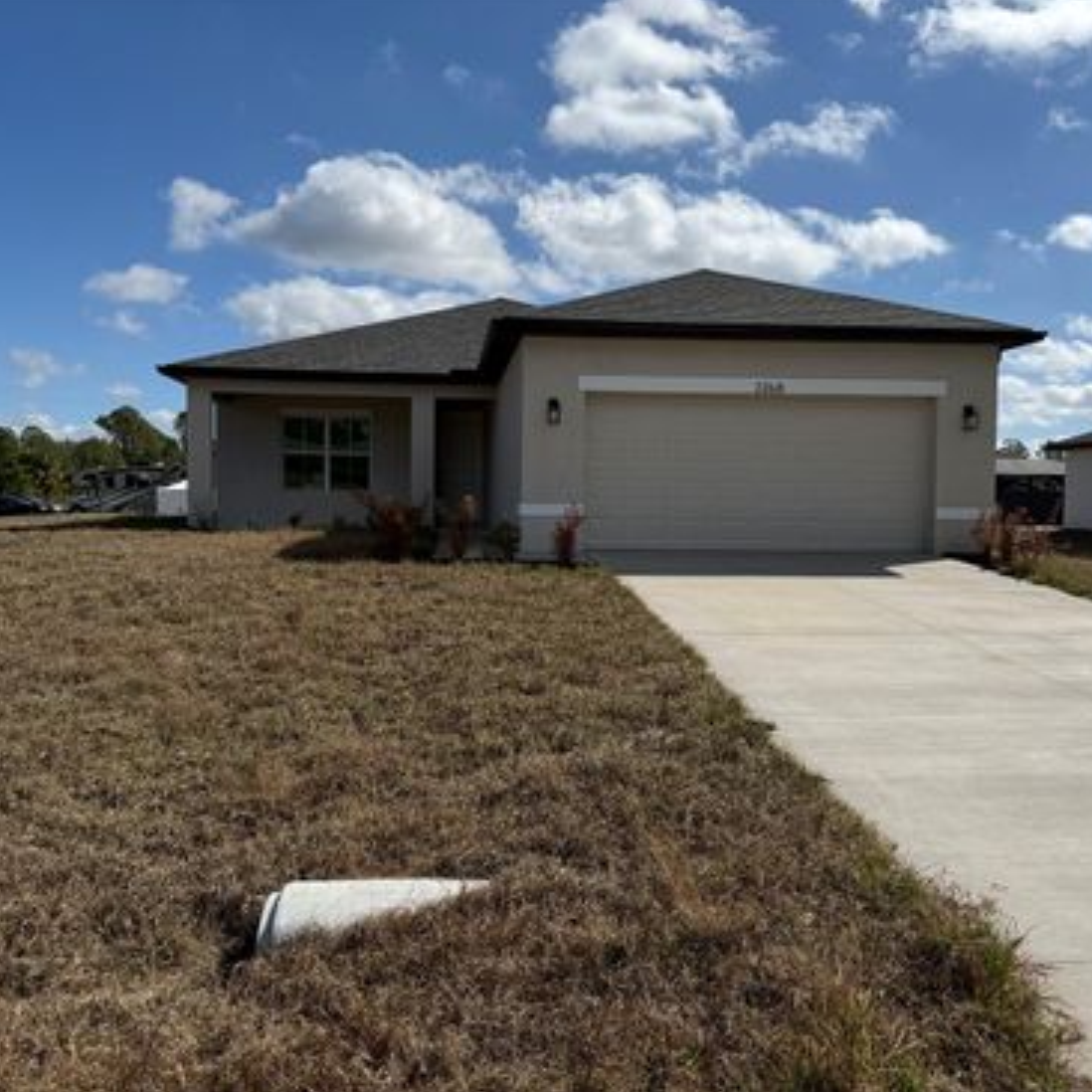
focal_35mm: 29
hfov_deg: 55.6
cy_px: 542
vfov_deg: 55.6
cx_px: 537
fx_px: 1035
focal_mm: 6.76
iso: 80
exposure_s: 1/9091
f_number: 1.78
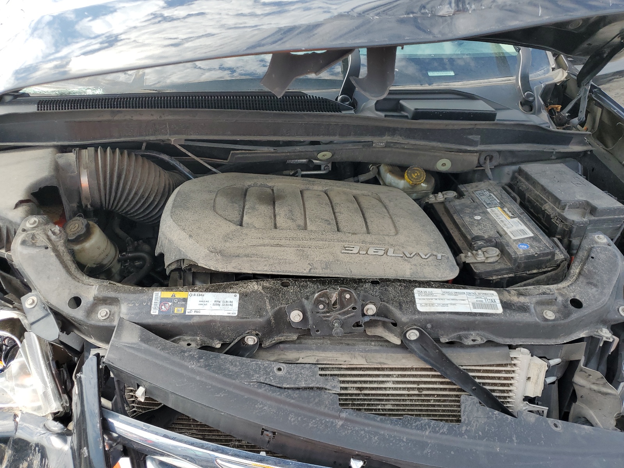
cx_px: 312
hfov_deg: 67.3
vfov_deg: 53.1
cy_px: 234
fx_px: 469
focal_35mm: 26
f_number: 1.5
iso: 50
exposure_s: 1/714
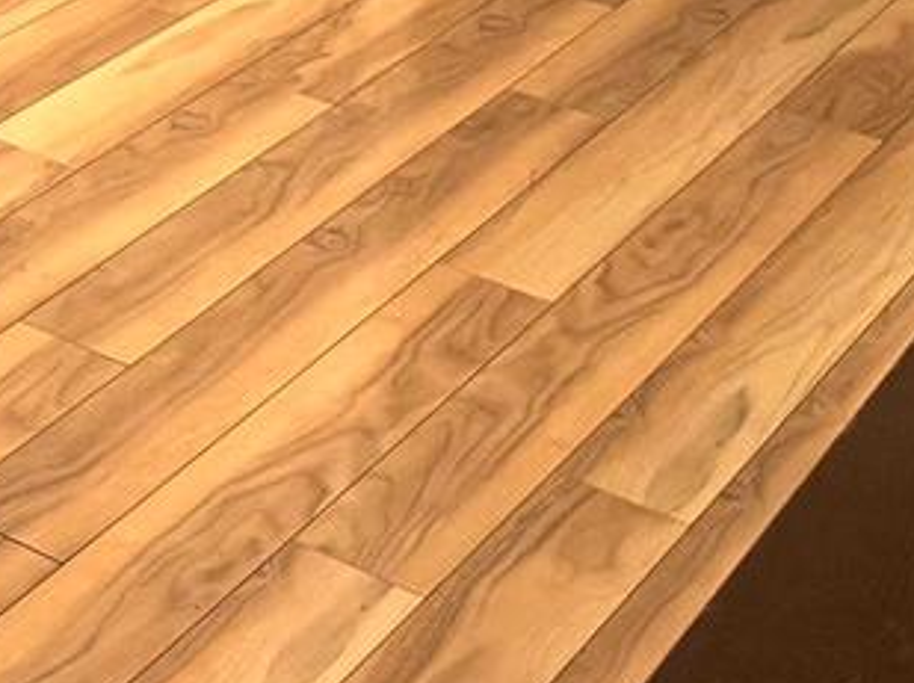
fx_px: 2954
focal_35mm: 112
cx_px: -704
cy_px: -686
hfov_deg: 15.3
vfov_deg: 11.8
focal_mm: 6.76
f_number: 1.78
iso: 200
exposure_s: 1/60
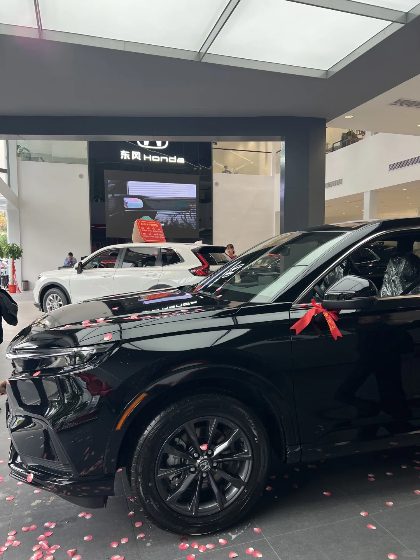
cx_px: 210
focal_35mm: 26
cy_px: 280
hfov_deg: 53.1
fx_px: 421
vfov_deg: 67.3
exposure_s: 1/100
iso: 50
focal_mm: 5.7
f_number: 1.5
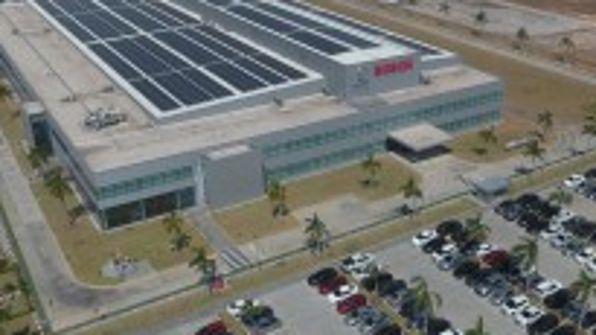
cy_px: 181
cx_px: 372
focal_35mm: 41
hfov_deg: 49.0
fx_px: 648
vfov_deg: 28.9
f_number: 2.8
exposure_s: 1/2451
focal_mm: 3.61
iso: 100
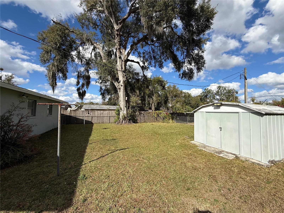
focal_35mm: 14
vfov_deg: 85.7
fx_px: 115
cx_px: 142
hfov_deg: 102.1
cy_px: 106
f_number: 2.2
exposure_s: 1/2165
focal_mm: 2.22
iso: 50
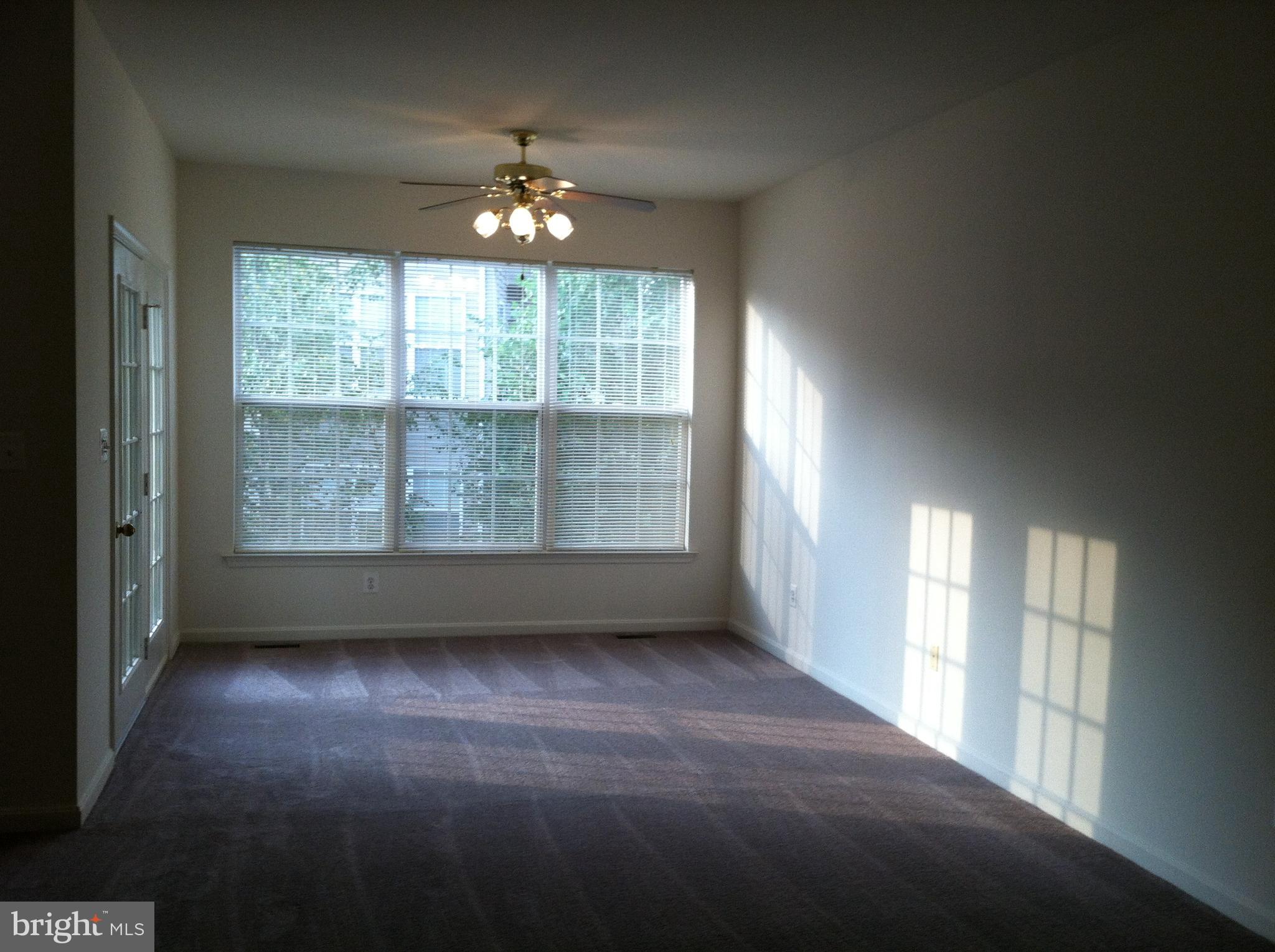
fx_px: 1287
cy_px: 476
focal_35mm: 35
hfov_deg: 52.7
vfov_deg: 40.6
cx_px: 638
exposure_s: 1/100
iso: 125
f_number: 2.8
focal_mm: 3.85
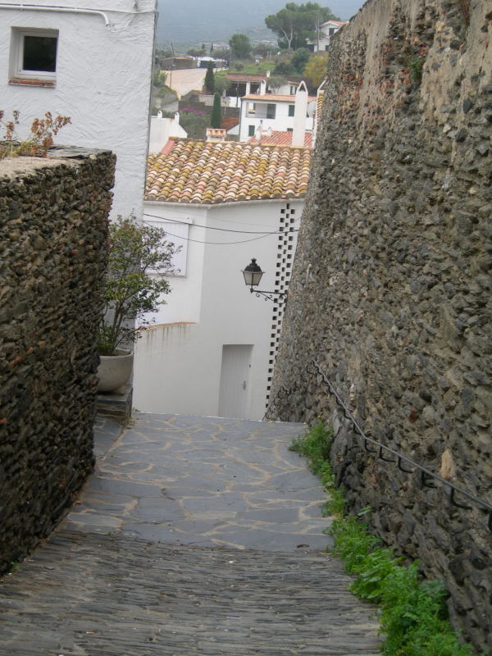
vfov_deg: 31.7
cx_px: 246
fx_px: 1156
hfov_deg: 24.0
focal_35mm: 61
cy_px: 328
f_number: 3.5
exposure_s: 1/141
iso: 50
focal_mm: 12.7
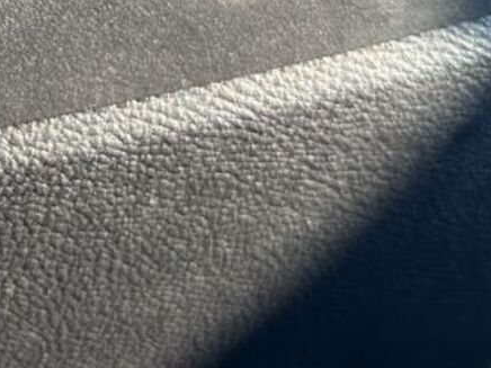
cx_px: -139
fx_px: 1248
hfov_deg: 20.4
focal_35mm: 88
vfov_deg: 15.2
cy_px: -226
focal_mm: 6.86
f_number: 1.78
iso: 64
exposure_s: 1/121
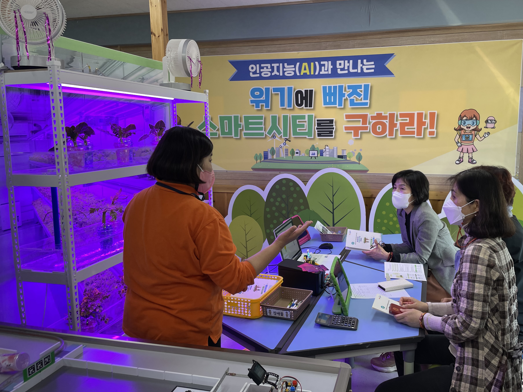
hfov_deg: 61.5
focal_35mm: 29
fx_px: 438
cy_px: 188
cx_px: 292
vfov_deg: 48.2
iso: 64
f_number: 1.6
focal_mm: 4.2
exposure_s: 1/120
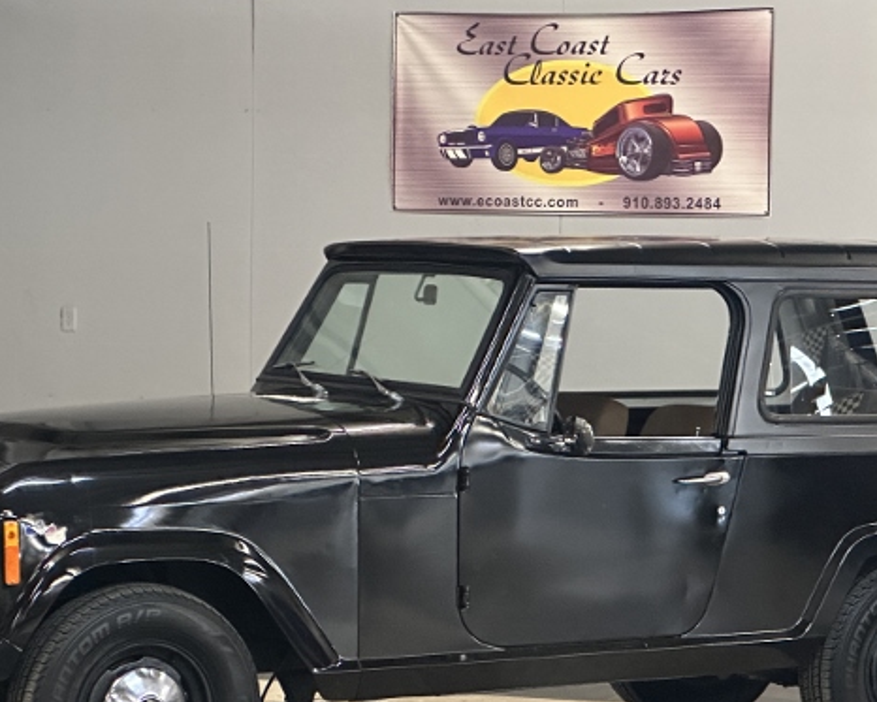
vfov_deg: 12.0
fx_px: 3349
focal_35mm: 129
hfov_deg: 14.9
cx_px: 508
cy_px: 459
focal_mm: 9
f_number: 2.8
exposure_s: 1/41
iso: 1000
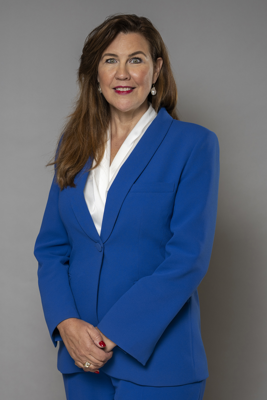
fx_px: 556
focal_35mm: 50
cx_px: 134
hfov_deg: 27.0
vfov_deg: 39.6
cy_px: 200
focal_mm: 50
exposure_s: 1/200
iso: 160
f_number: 4
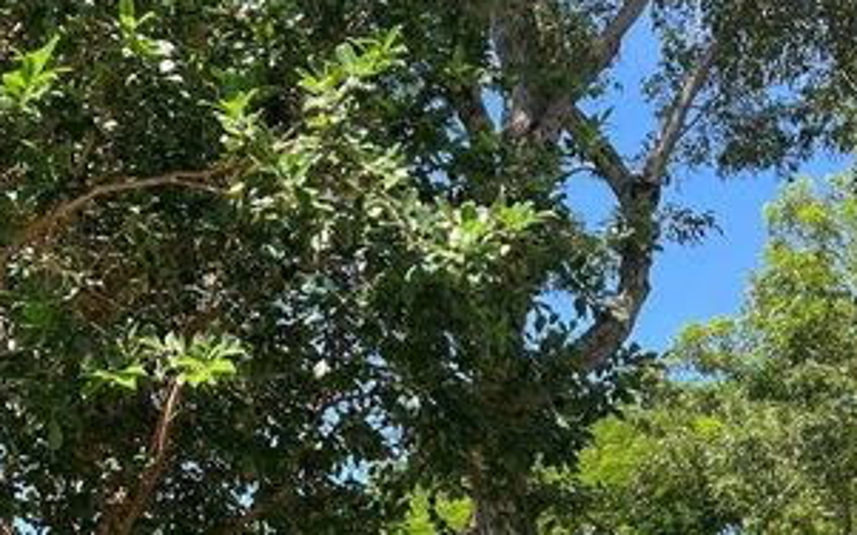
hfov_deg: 33.5
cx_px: 419
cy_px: 647
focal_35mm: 61
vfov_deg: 19.9
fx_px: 1424
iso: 50
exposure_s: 1/1048
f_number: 1.5
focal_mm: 5.7
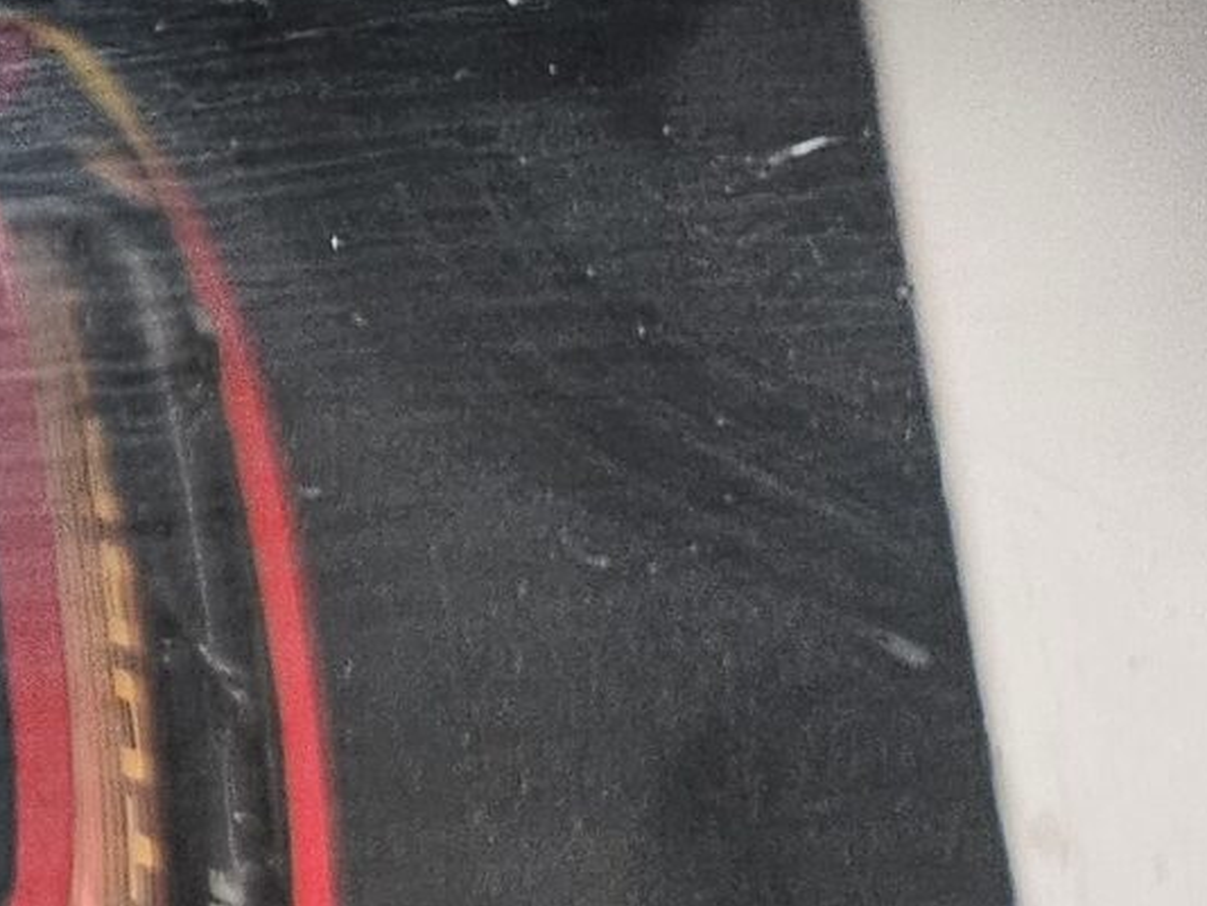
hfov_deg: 14.0
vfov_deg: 12.8
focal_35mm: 115
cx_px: -1309
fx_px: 4012
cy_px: 113
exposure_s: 1/100
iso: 320
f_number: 1.8
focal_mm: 5
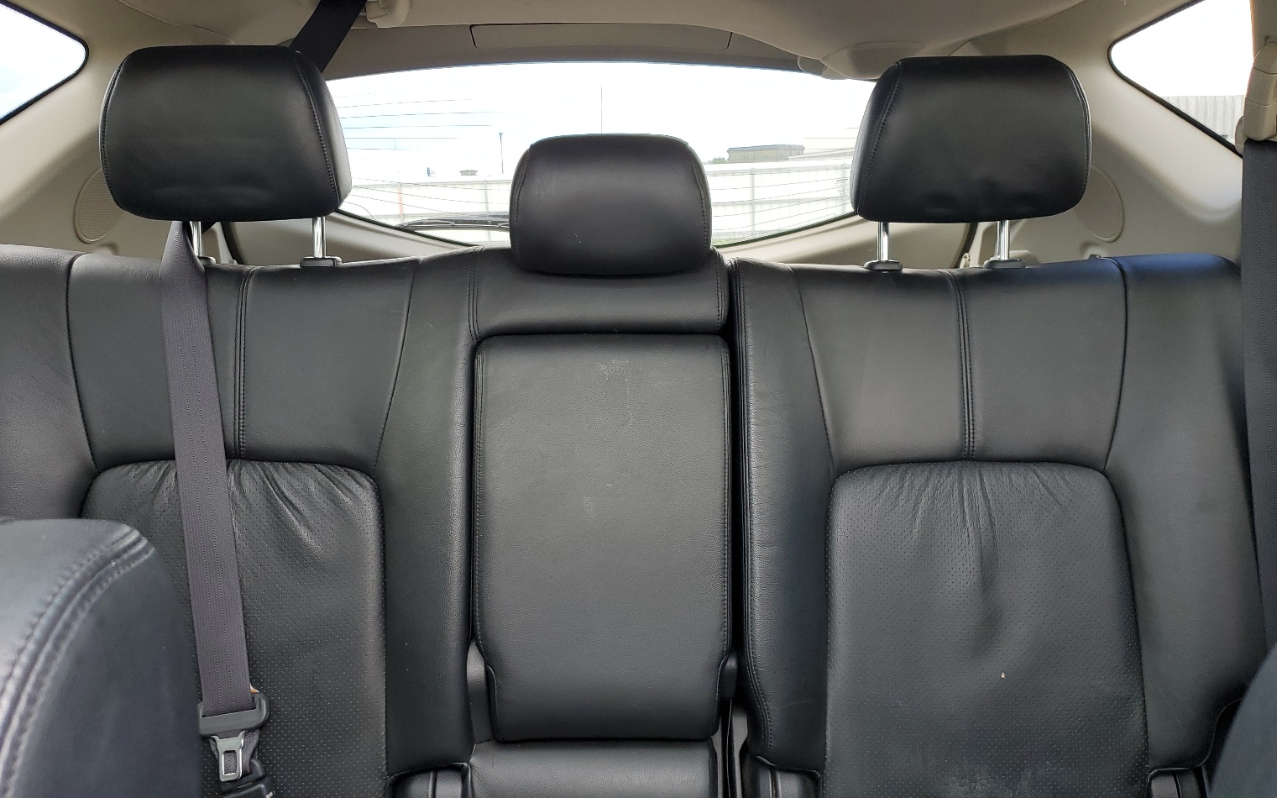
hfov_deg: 64.6
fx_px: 1009
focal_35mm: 29
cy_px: 375
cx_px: 610
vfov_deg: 43.1
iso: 55
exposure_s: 1/120
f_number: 1.5
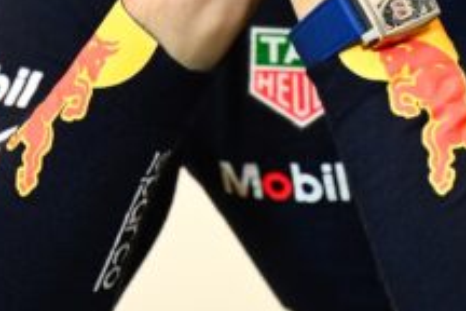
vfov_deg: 1.3
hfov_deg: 1.9
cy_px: -191
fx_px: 13811
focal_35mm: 1067
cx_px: 280
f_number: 2.8
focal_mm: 200
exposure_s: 1/250
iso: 1250
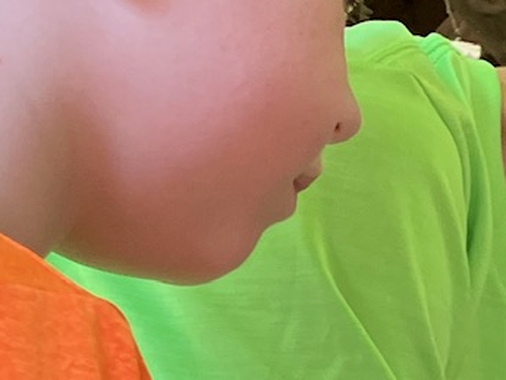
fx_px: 2427
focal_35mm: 166
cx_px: 1297
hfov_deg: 10.1
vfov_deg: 8.8
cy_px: 556
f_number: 1.8
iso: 80
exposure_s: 1/120
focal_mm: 3.99
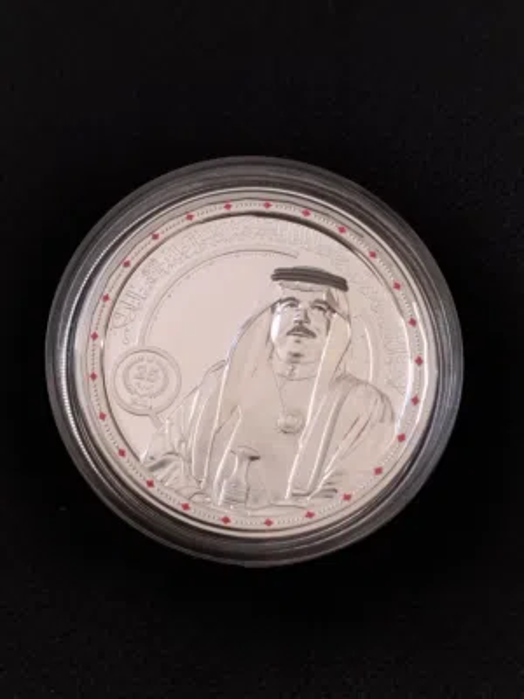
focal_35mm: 58
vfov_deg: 33.2
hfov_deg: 25.2
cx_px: 262
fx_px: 1171
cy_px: 350
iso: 100
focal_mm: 4.22
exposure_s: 1/100
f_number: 1.8
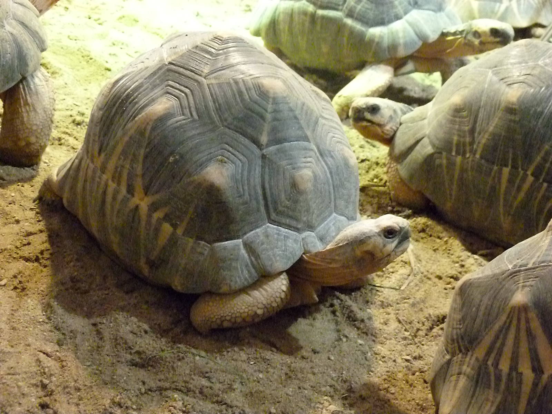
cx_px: 276
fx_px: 1116
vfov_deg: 21.0
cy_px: 207
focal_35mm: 70
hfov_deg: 27.8
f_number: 3.3
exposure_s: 1/60
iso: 2000
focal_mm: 12.6
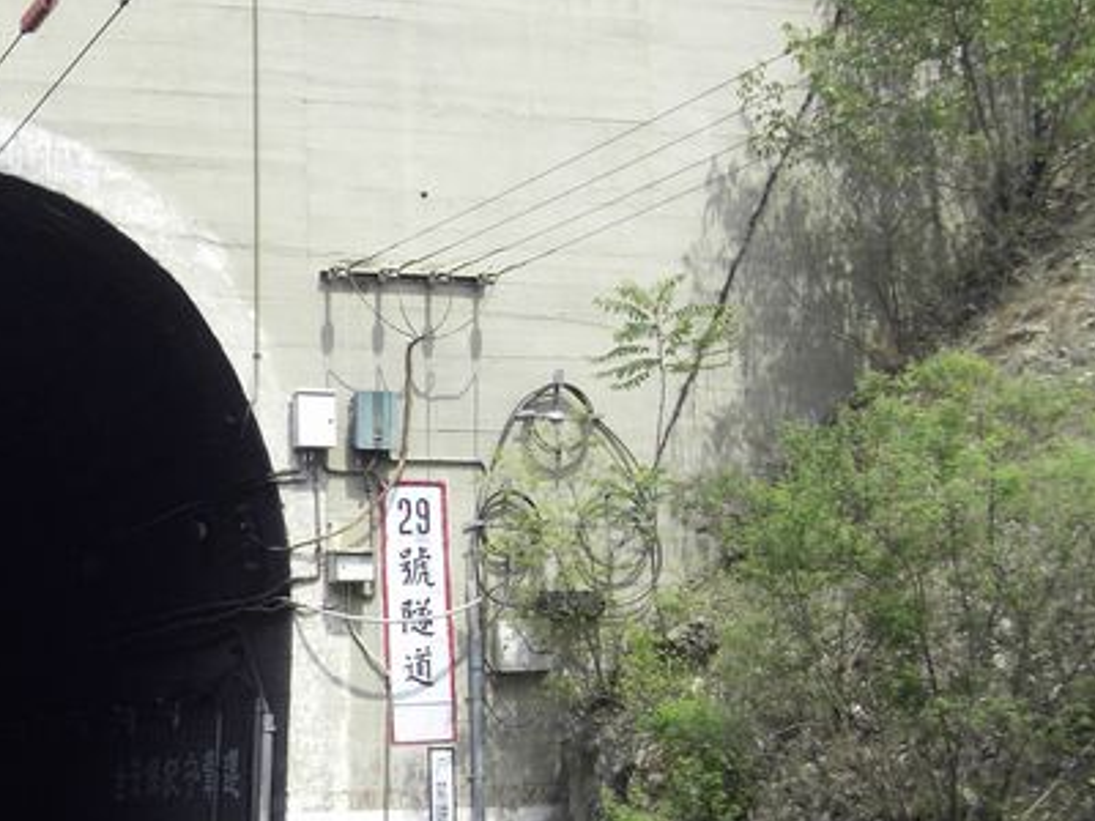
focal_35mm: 80
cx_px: 252
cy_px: 586
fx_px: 2531
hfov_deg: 24.1
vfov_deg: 18.3
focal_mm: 5.7
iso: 80
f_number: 8
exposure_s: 1/125
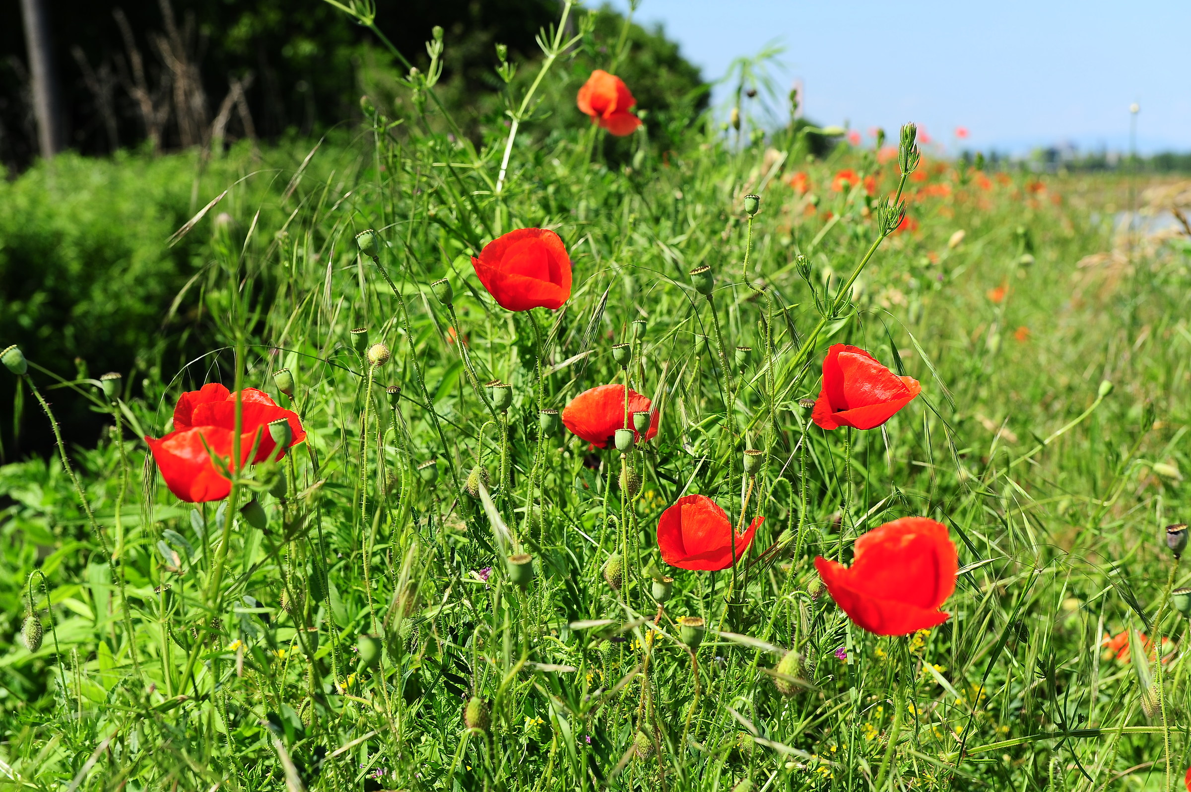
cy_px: 396
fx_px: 2314
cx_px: 596
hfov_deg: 28.9
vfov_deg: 19.4
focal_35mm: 70
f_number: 9
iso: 200
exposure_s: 1/320
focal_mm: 70
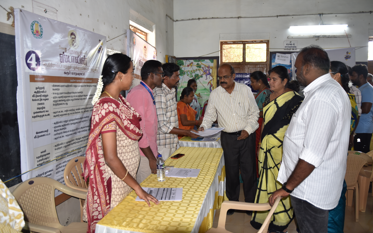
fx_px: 254
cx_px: 189
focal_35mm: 25
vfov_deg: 49.3
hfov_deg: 72.5
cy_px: 113
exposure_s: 1/60
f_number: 4
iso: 320
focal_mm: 16
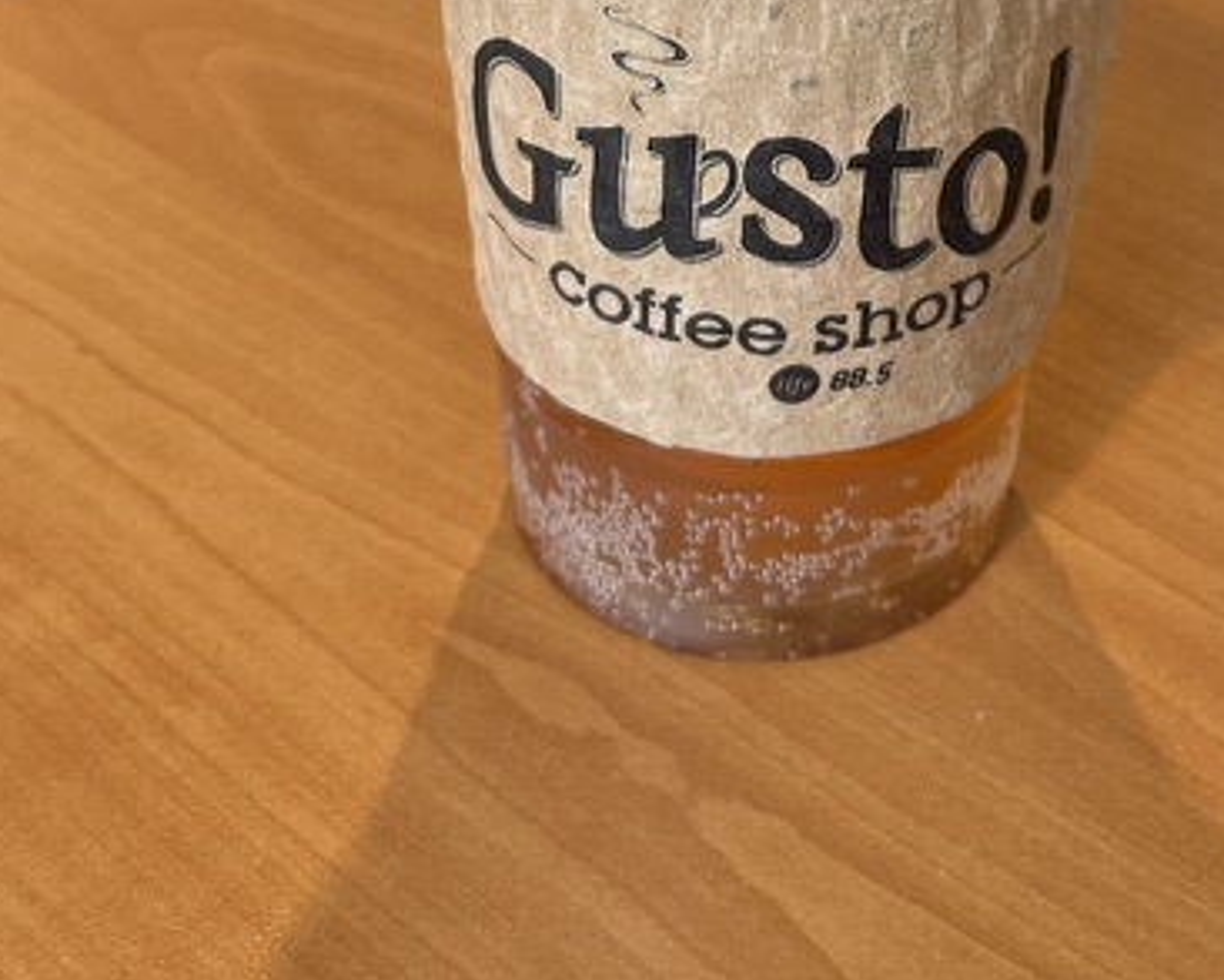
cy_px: -512
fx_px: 2573
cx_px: 886
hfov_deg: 26.5
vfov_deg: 18.9
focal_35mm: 71
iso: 80
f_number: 1.6
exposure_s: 1/120
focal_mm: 5.1
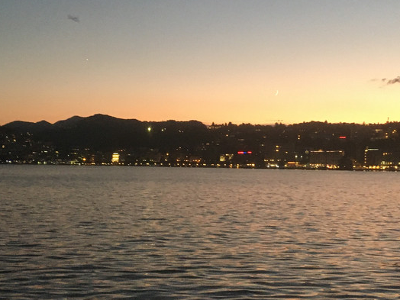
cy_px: 182
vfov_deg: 24.8
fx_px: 682
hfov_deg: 32.7
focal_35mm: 59
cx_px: 190
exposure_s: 1/17
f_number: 2.2
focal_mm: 4.15
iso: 250
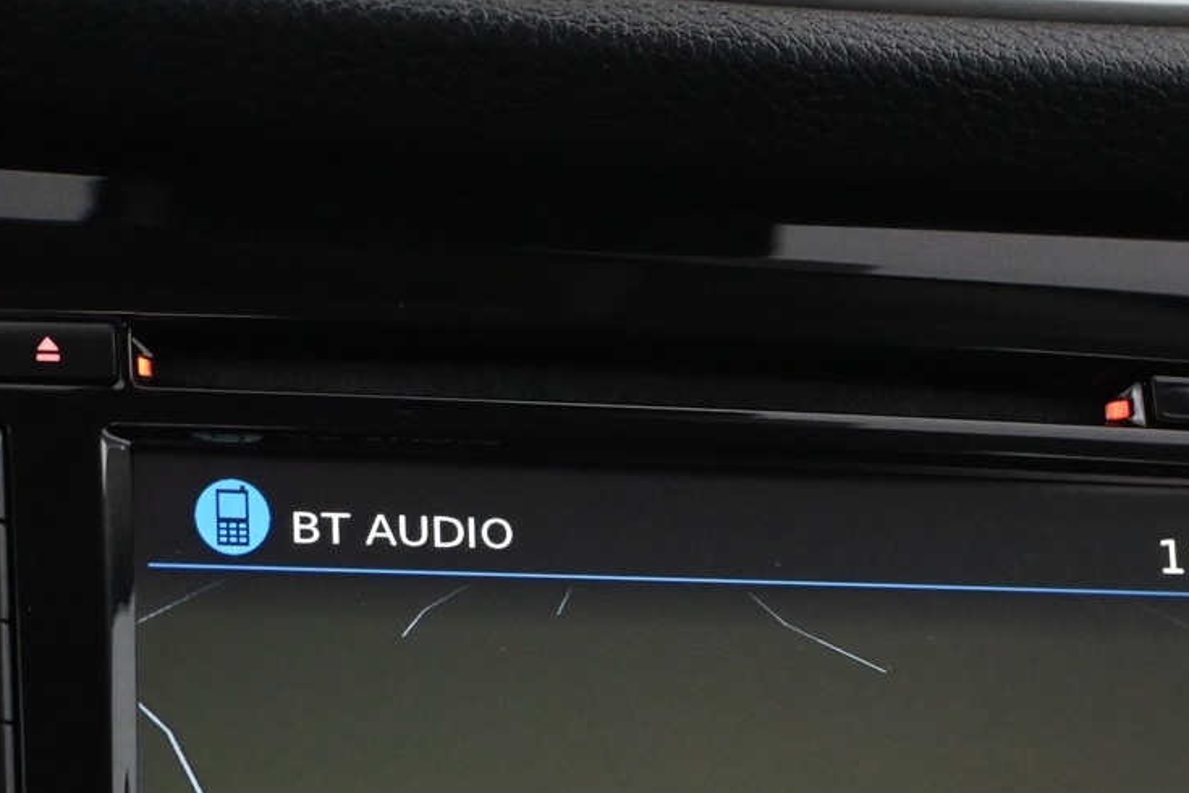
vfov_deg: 12.4
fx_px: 3603
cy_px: 741
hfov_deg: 18.7
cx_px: 565
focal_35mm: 109
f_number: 5
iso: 5600
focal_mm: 33
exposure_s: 1/50
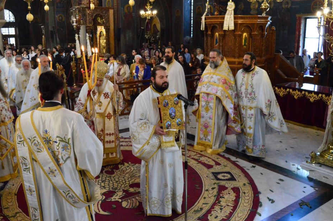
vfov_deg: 36.8
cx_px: 157
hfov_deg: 53.1
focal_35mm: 36
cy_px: 115
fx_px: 333
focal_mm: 22
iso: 6400
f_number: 7.1
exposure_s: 1/200
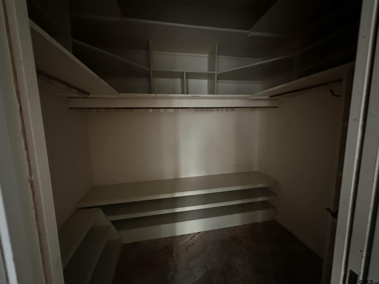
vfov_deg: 85.7
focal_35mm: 14
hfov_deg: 102.1
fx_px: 153
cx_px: 190
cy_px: 142
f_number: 2.2
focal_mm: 2.22
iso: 1250
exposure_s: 1/30
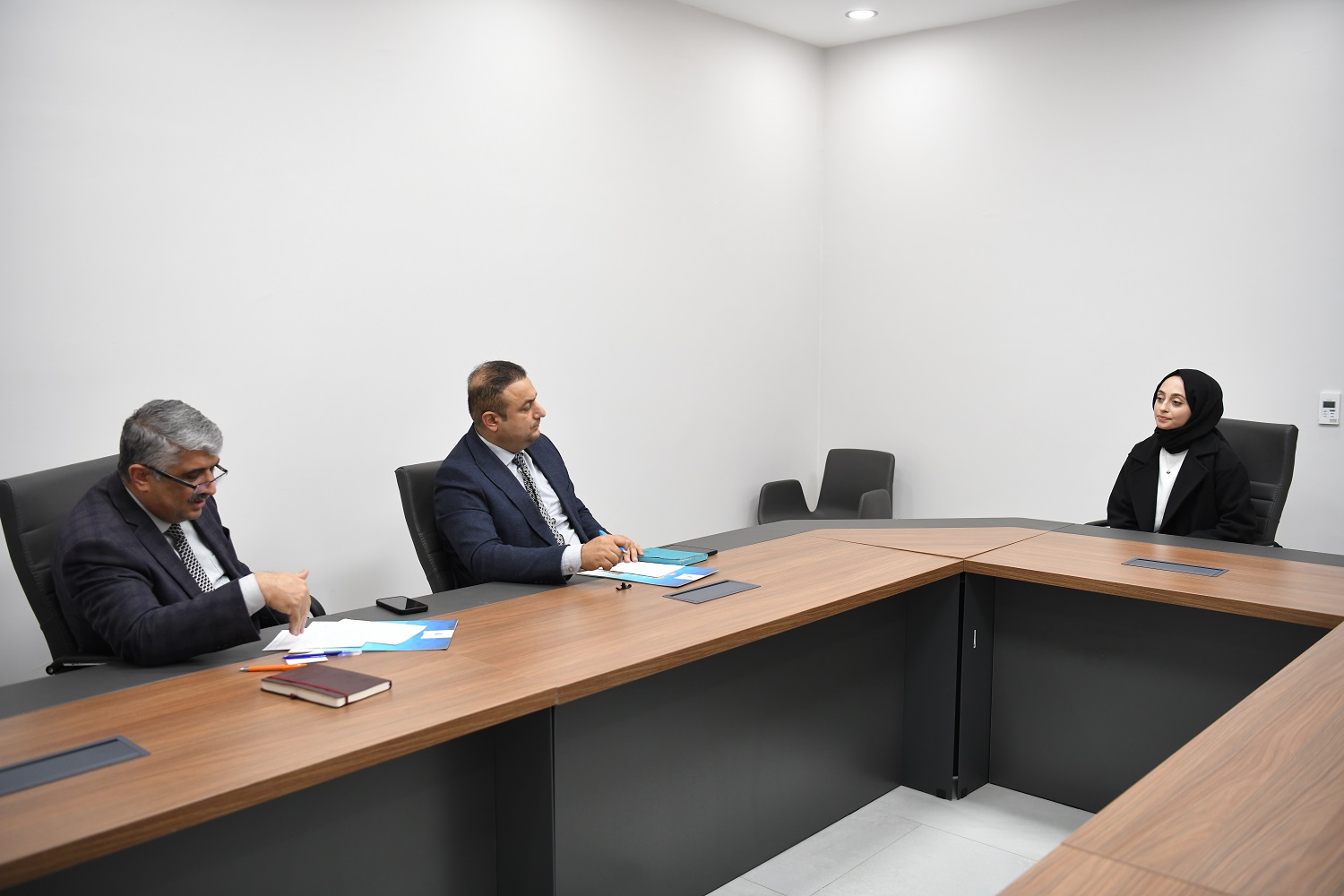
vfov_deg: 41.1
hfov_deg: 58.7
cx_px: 672
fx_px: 1195
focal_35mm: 32
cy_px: 448
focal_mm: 32
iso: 1000
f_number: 3.2
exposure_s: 1/160
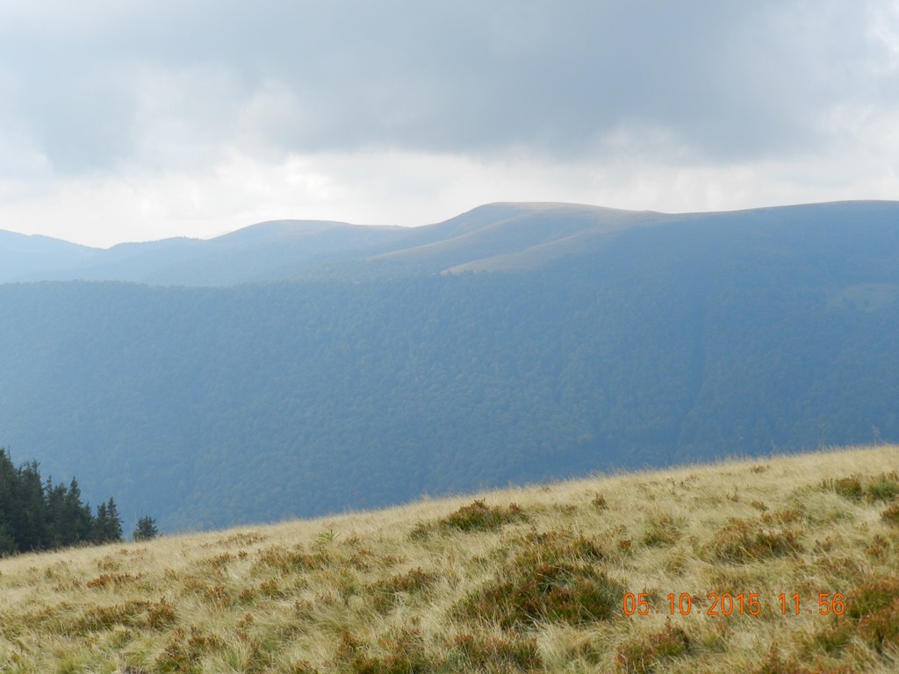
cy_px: 337
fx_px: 1766
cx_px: 450
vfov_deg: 21.6
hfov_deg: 28.6
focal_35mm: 68
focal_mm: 12.1
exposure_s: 1/400
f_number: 4.7
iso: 160
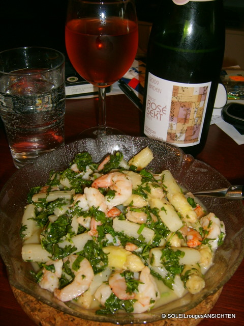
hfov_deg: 40.7
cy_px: 163
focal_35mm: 35
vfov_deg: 52.6
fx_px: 329
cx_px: 122
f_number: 2.8
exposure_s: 1/30
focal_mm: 5.8
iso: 100
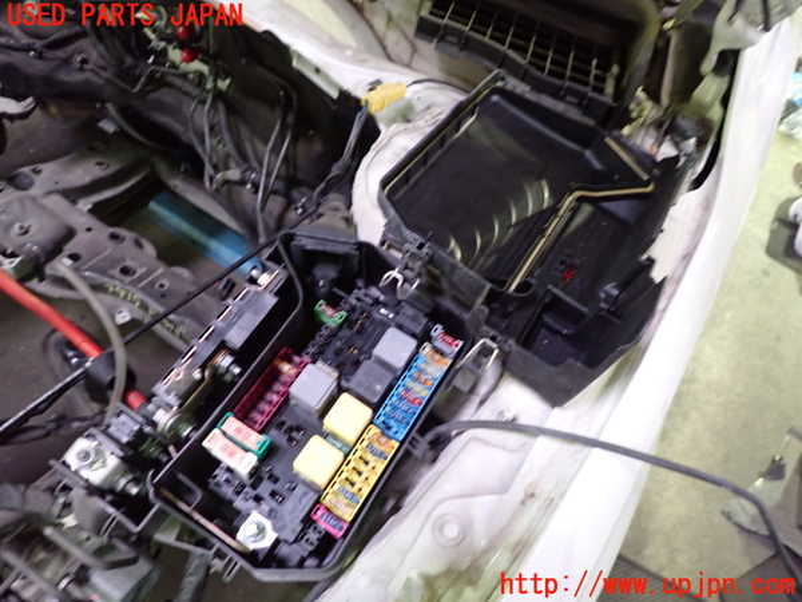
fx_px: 579
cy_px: 301
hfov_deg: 69.4
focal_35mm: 25
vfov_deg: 54.9
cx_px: 401
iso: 800
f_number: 2
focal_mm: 4.5
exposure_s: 1/20
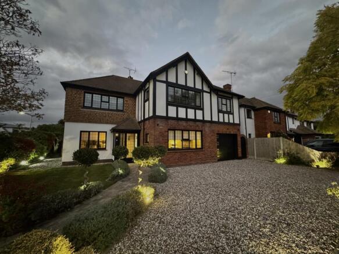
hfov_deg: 102.1
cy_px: 127
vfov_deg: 85.7
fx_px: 137
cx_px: 170
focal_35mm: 14
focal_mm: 2.22
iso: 1000
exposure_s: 1/33
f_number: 2.2
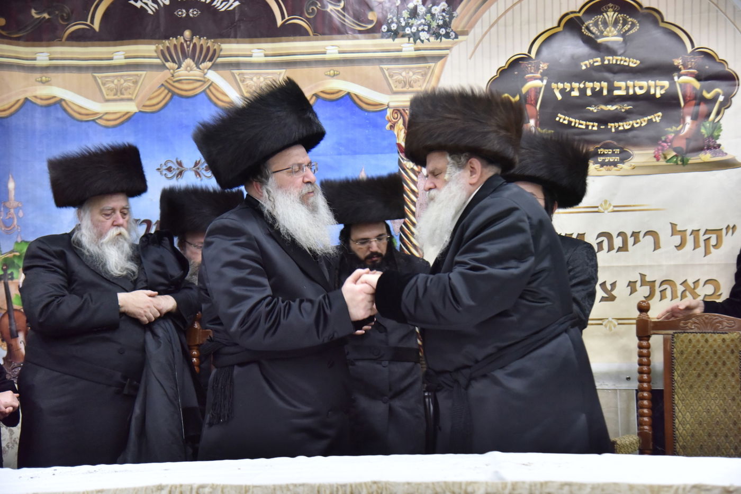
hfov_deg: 34.5
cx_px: 370
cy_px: 247
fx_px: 1194
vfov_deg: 23.4
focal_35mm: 58
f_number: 4
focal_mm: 58
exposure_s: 1/160
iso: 2000
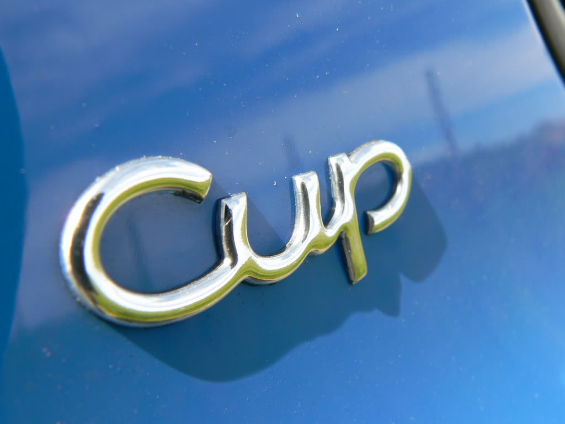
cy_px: 212
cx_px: 282
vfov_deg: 39.7
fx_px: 588
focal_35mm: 36
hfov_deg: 51.4
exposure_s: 1/250
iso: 80
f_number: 5.6
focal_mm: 6
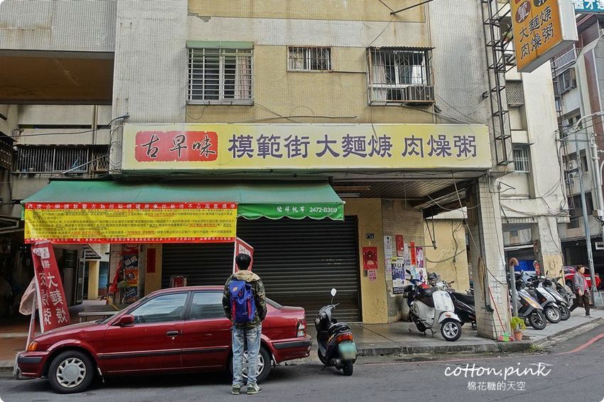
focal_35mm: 24
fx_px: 402
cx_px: 302
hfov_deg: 73.8
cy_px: 201
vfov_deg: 53.1
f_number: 3.2
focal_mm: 8.8
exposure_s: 1/80
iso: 125
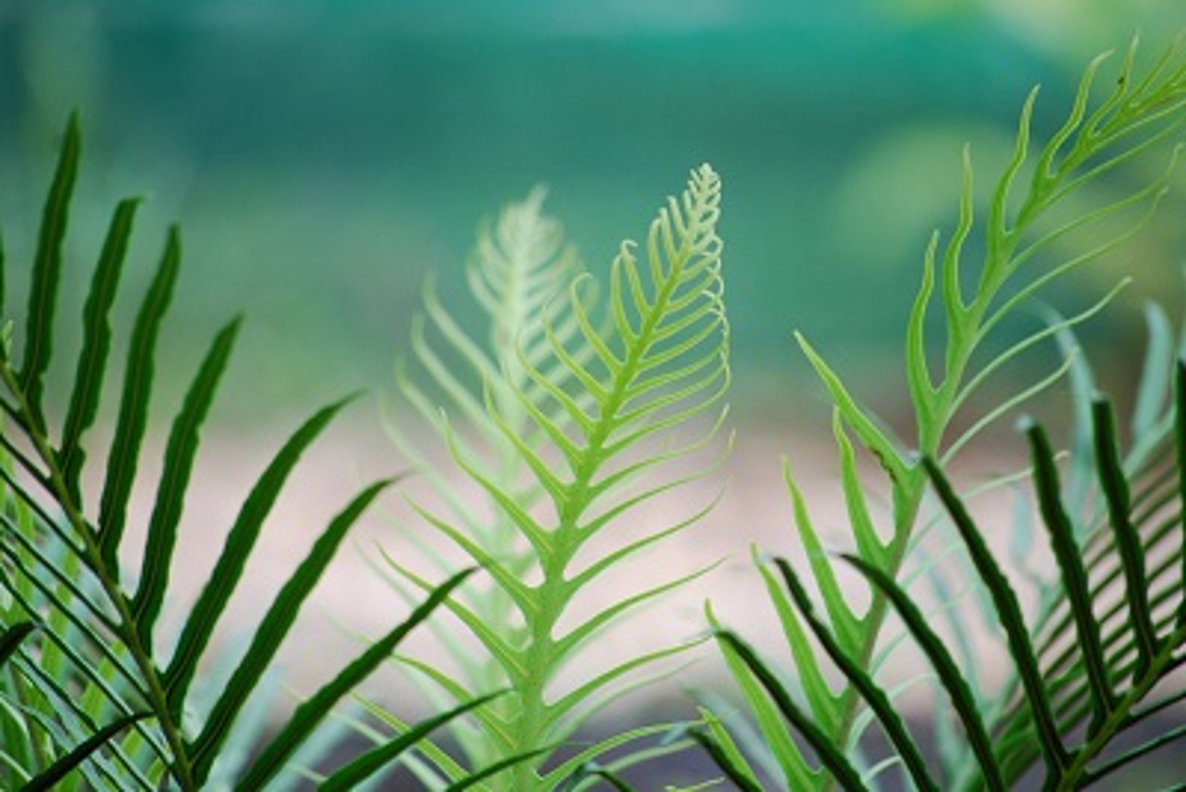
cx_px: 593
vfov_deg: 4.6
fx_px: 9886
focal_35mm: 300
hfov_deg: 6.9
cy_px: 396
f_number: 5.6
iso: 400
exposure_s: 1/125
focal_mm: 200
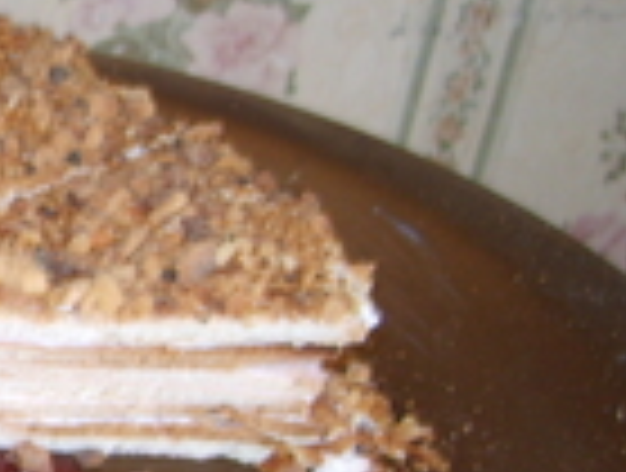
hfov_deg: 15.9
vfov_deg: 13.1
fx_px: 2049
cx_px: -329
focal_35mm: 113
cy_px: 364
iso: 100
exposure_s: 1/30
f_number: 2.8
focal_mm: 7.4
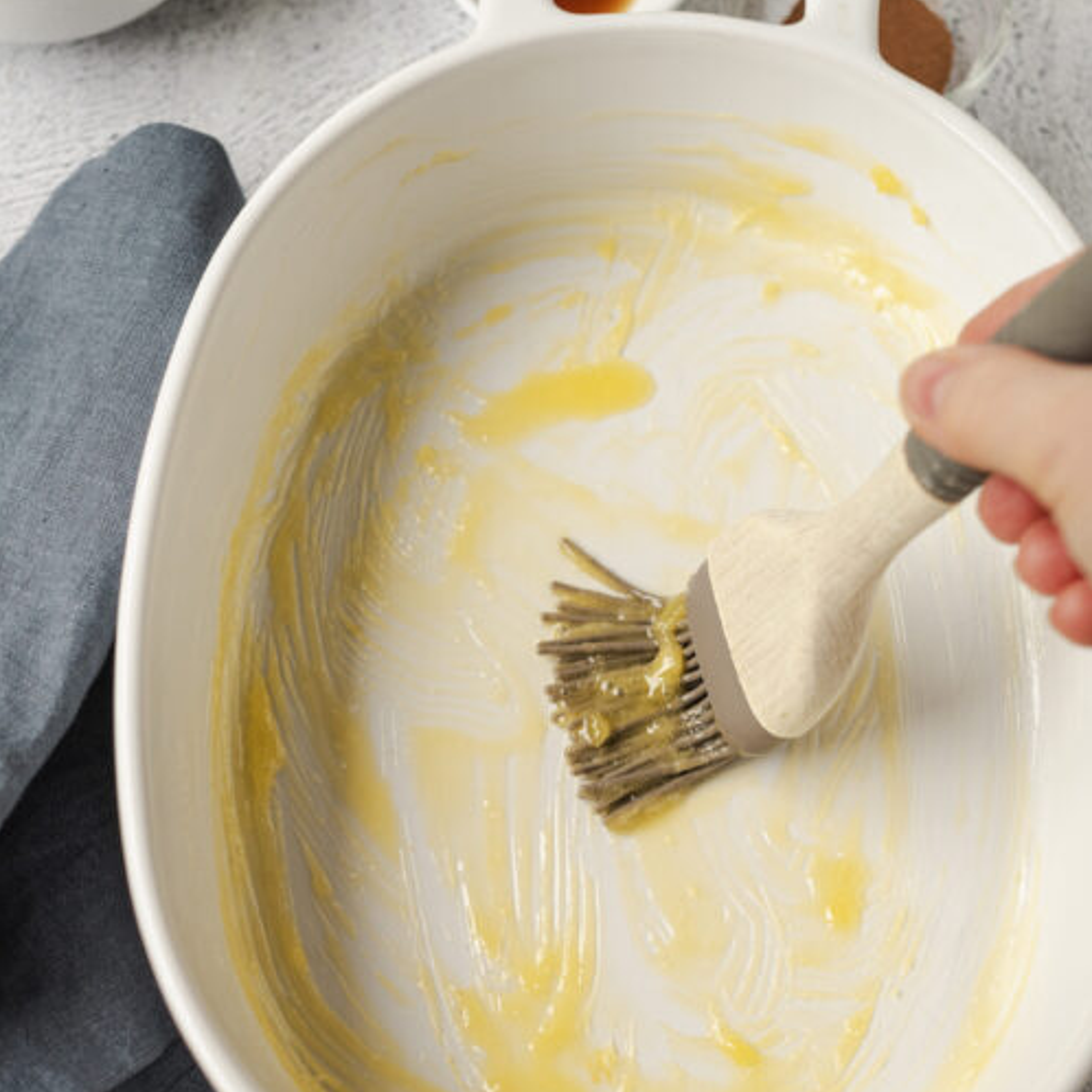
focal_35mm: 64
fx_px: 2284
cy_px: 710
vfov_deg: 26.8
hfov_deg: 26.9
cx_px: 545
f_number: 4.5
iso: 400
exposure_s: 1/60
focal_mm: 50
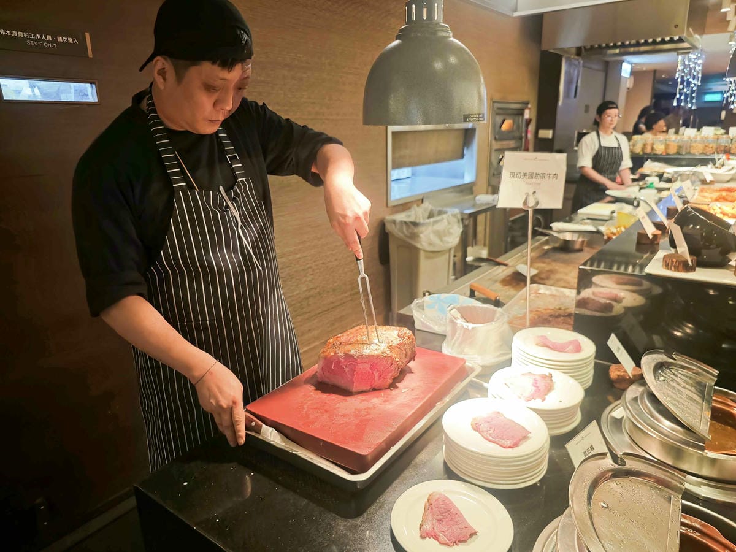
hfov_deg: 73.9
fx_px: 489
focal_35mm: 23
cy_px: 276
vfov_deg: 58.9
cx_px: 368
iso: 800
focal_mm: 8.72
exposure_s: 1/400
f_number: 1.63
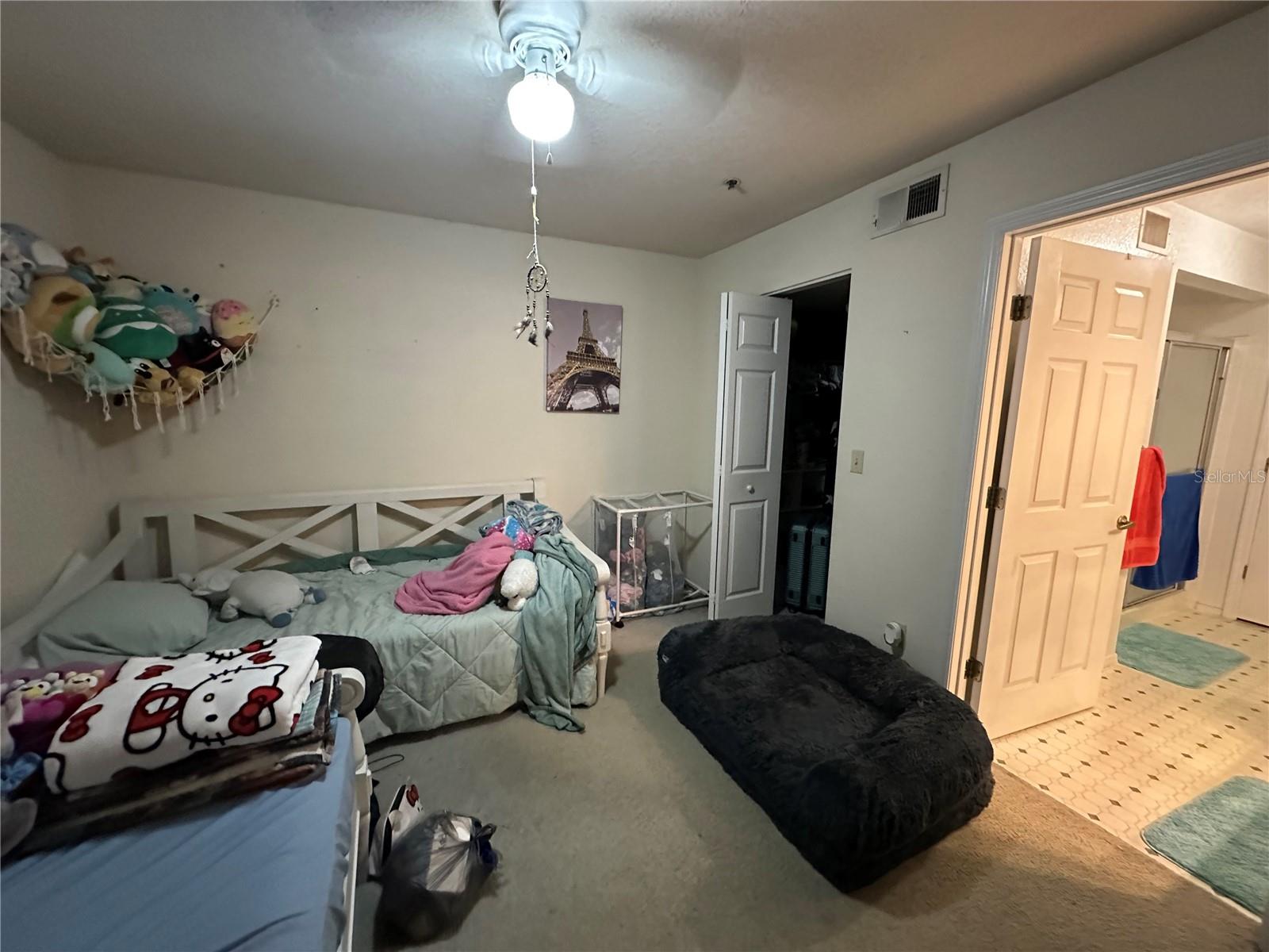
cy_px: 476
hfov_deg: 102.1
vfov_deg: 85.7
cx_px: 634
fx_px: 513
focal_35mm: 14
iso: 1000
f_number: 2.2
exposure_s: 1/40
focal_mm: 2.22
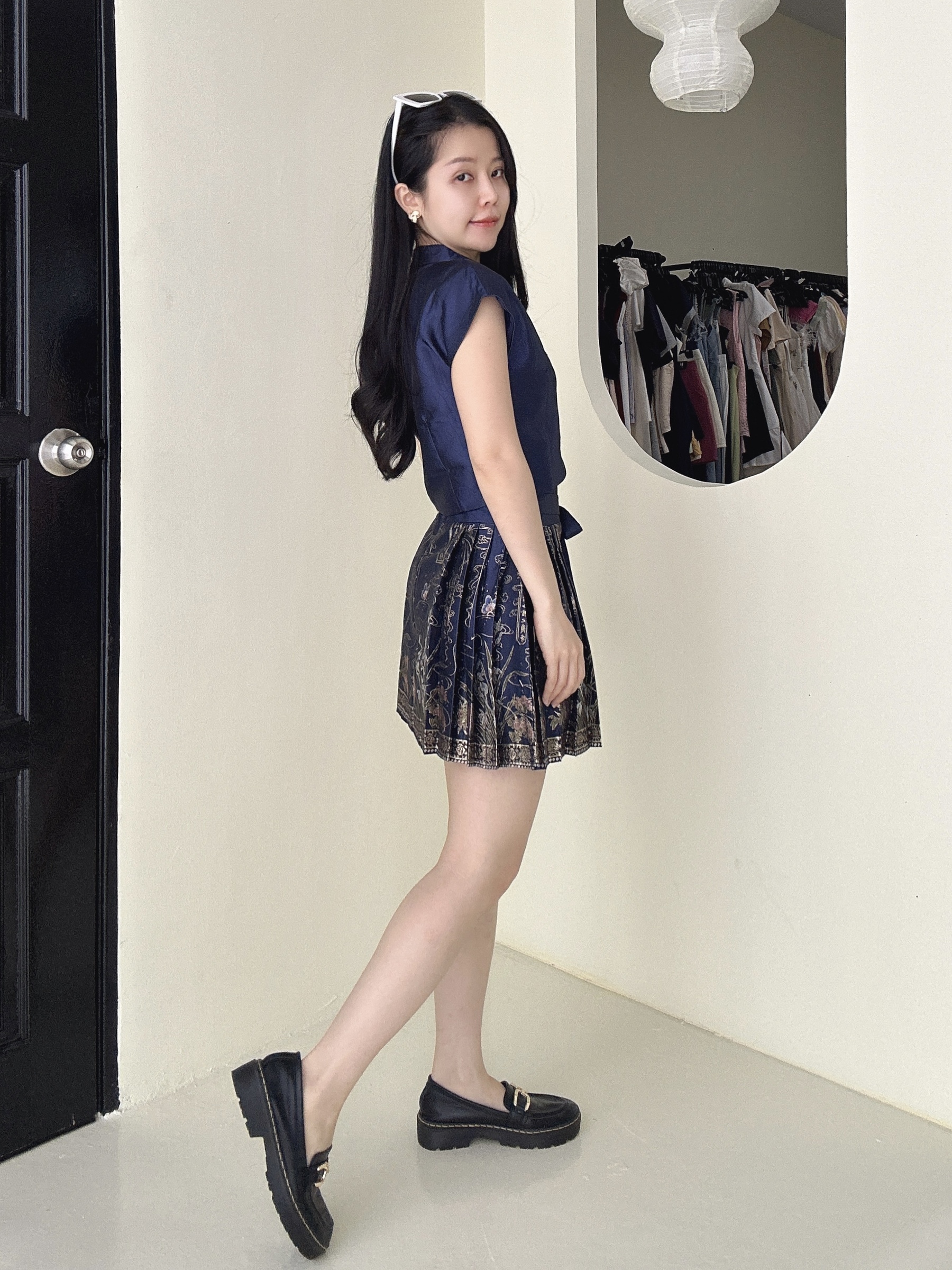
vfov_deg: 73.9
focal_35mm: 23
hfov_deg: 58.9
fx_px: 843
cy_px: 635
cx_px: 476
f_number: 1.9
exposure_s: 1/121
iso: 64
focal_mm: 2.69
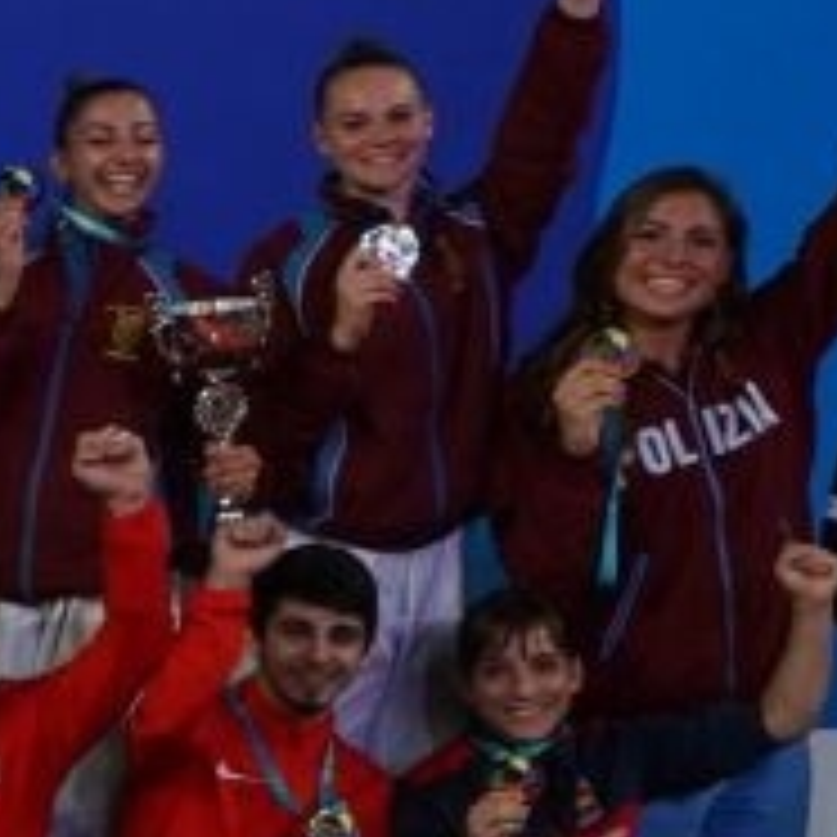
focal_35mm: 197
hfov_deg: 7.3
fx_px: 5389
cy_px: 662
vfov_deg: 8.9
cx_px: -2142
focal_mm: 24
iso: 640
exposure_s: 1/250
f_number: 4
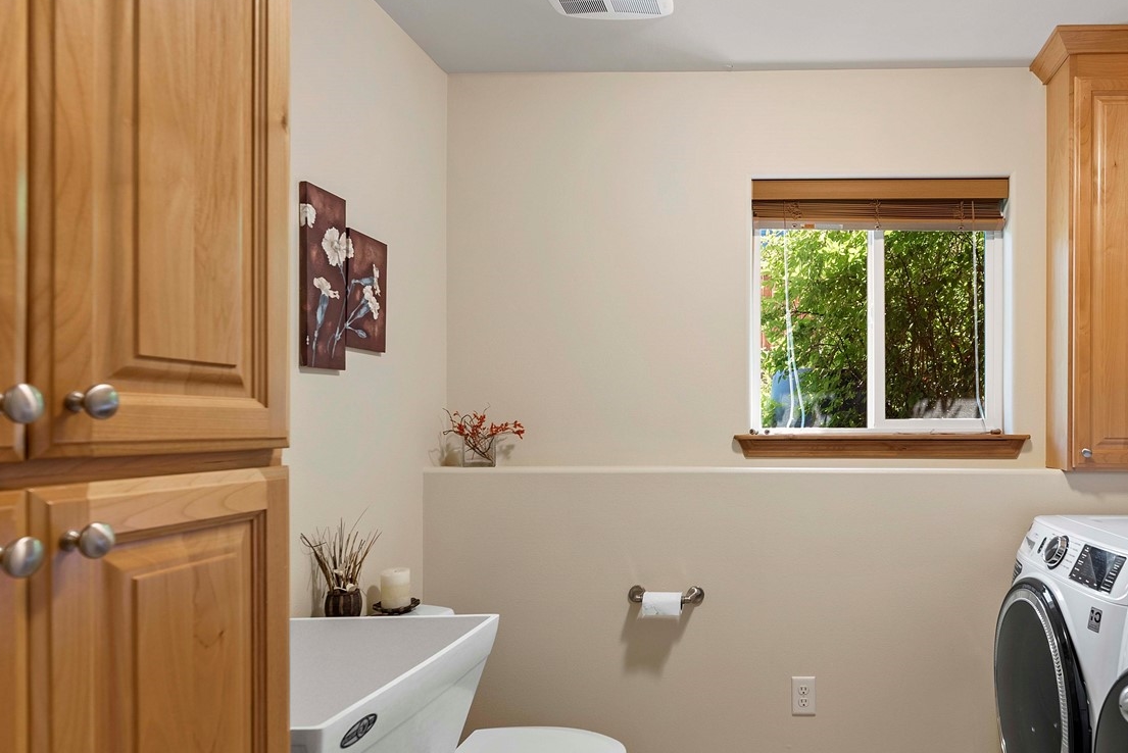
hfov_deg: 73.4
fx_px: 721
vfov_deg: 54.9
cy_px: 432
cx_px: 767
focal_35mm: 23
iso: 200
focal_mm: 15
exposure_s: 1/2
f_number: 7.1
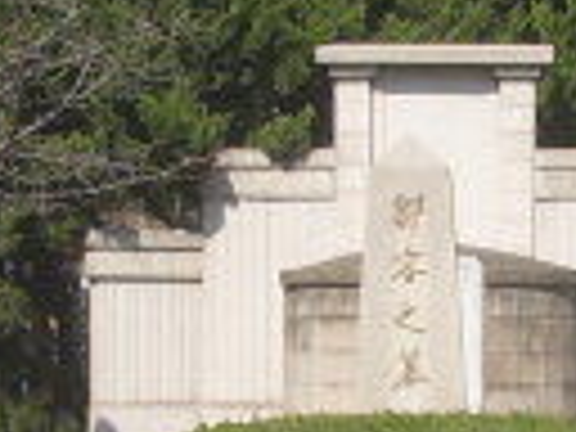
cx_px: 486
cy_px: 272
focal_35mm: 204
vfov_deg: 7.3
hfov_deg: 9.7
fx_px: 3394
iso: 100
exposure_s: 1/800
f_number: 3.3
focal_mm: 6.3
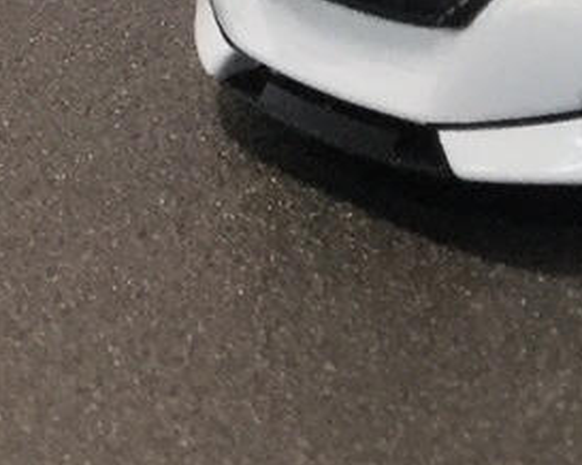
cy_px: -288
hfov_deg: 9.1
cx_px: 1597
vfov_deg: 8.3
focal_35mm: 181
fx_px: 3115
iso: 32
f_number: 2.4
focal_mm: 3.3
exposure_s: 1/30
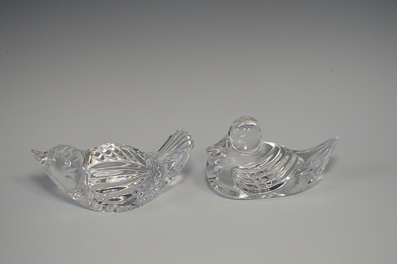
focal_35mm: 57
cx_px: 198
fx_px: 628
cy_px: 132
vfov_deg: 23.7
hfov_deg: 35.1
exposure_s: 1/125
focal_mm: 38
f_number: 5.6
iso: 250
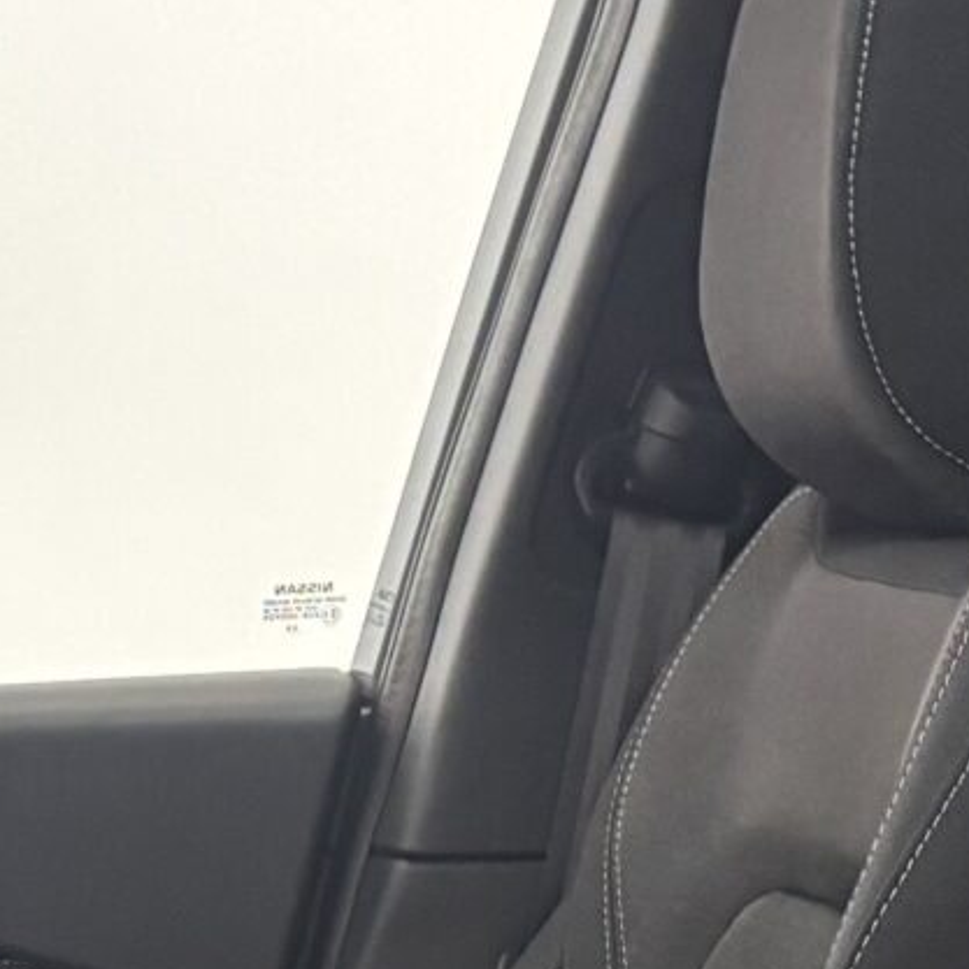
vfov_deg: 12.0
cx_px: -297
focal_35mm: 141
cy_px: 1259
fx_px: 4466
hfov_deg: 12.0
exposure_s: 1/50
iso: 250
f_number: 1.6
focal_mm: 5.96
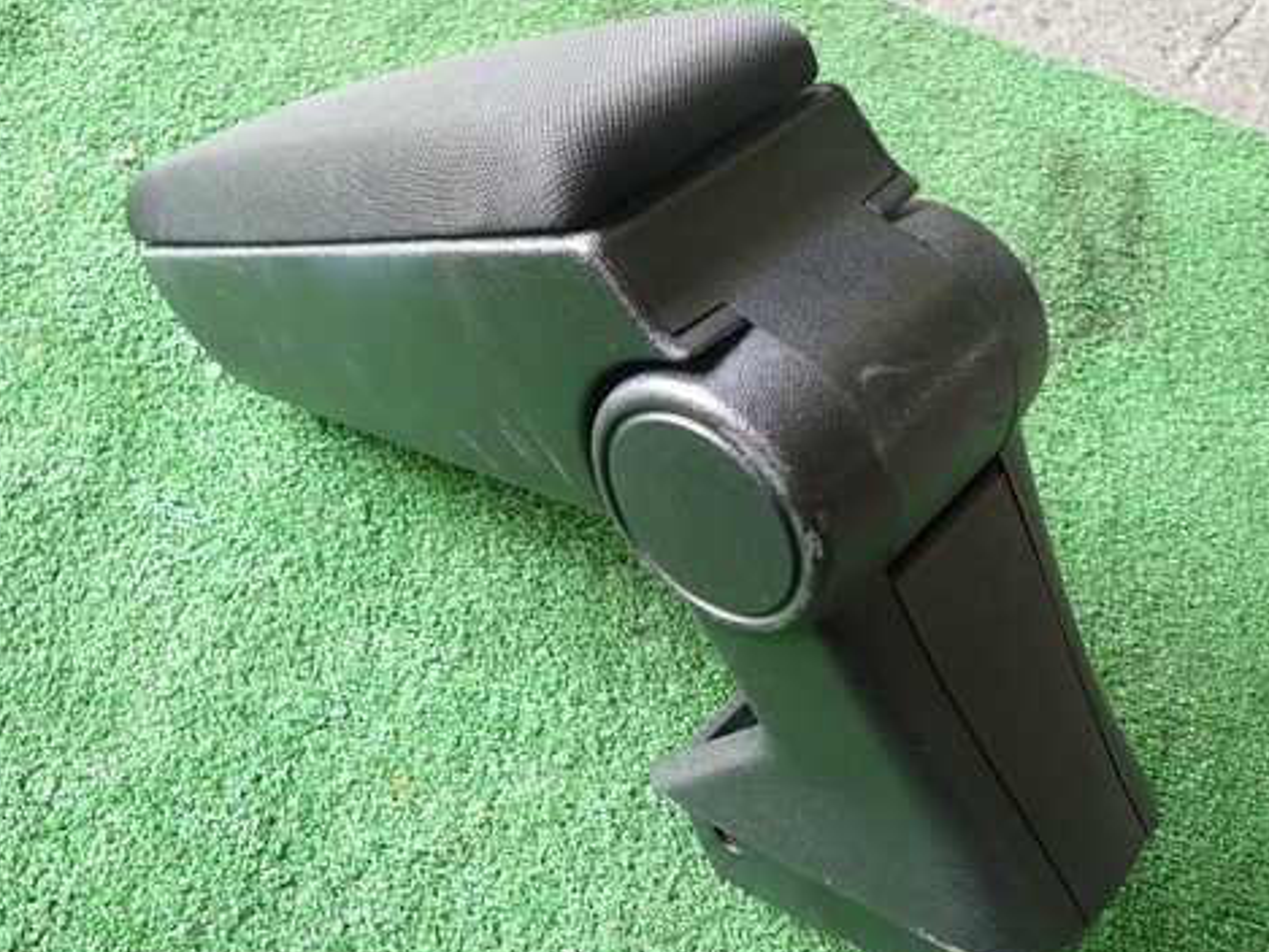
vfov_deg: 44.1
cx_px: 639
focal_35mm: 32
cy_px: 519
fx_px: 1173
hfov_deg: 56.8
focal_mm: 4.5
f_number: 2
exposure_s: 1/60
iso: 200
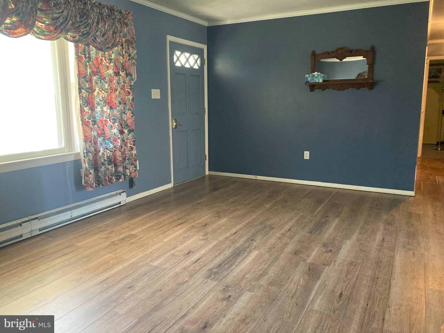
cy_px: 166
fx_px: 359
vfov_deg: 49.7
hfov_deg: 63.4
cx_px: 222
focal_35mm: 28
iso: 320
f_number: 1.8
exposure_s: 1/60
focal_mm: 3.99
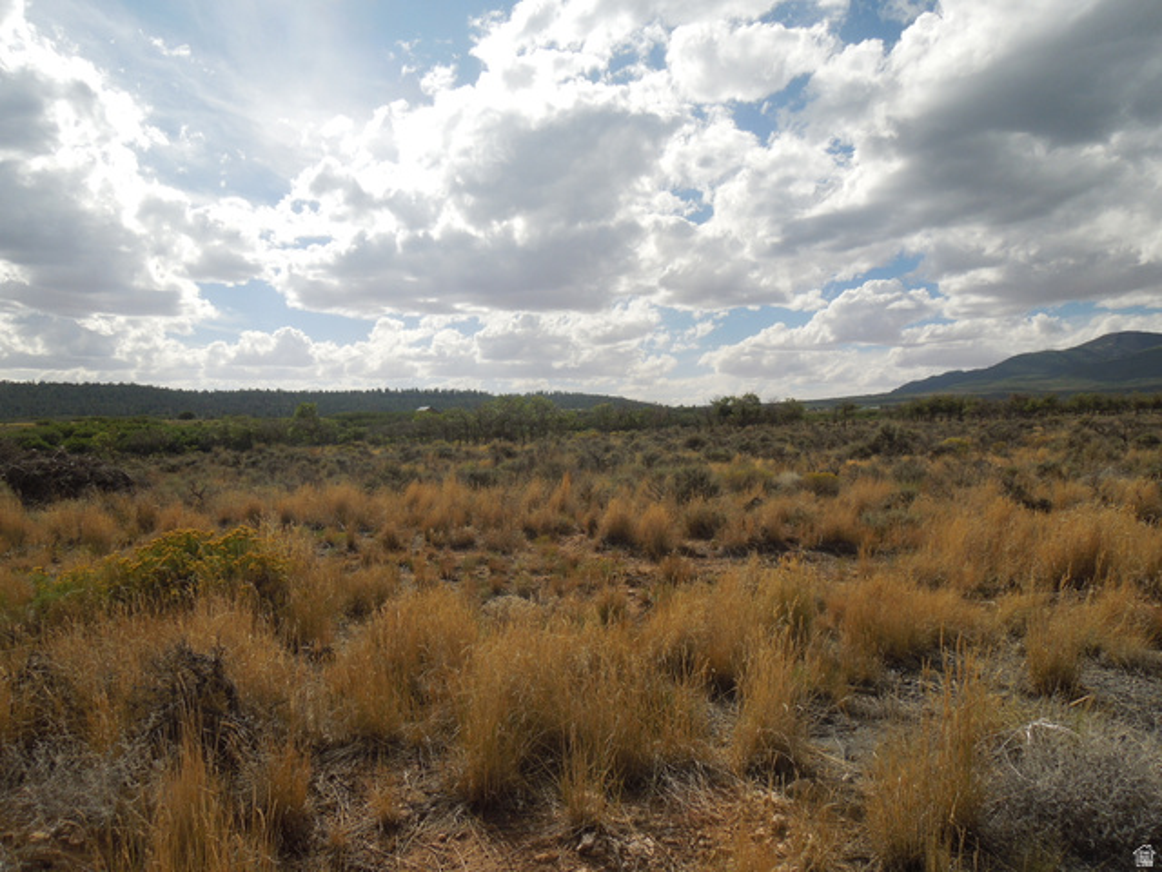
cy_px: 436
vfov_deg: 54.9
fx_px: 839
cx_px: 581
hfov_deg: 69.4
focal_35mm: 25
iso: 100
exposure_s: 1/640
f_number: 6.6
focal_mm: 4.5
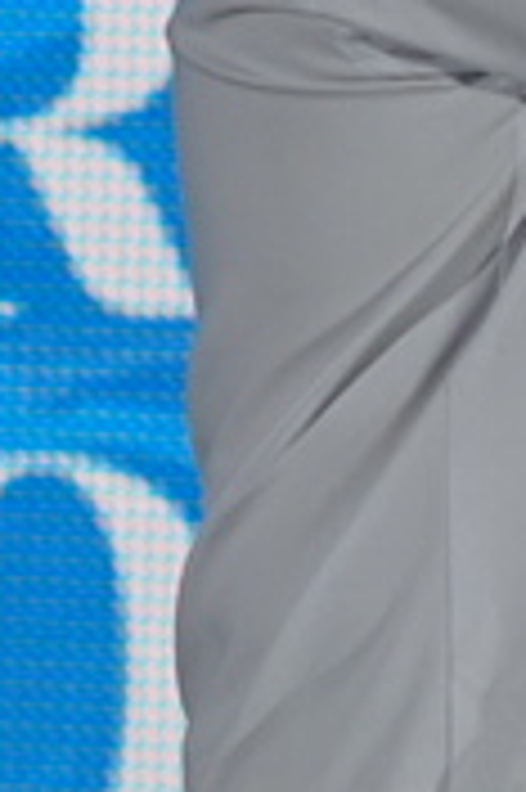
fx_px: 20553
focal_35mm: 936
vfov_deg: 2.2
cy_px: 450
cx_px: 1137
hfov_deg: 1.5
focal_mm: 68
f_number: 4
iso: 400
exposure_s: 1/160
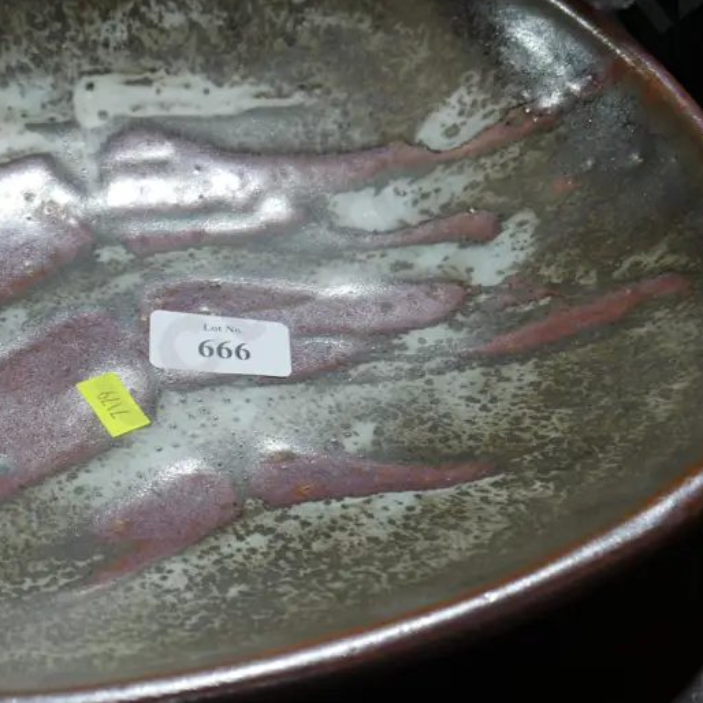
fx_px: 1861
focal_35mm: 81
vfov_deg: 21.4
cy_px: 382
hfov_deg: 21.1
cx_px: 144
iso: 400
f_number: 5.1
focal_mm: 23
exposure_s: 1/60
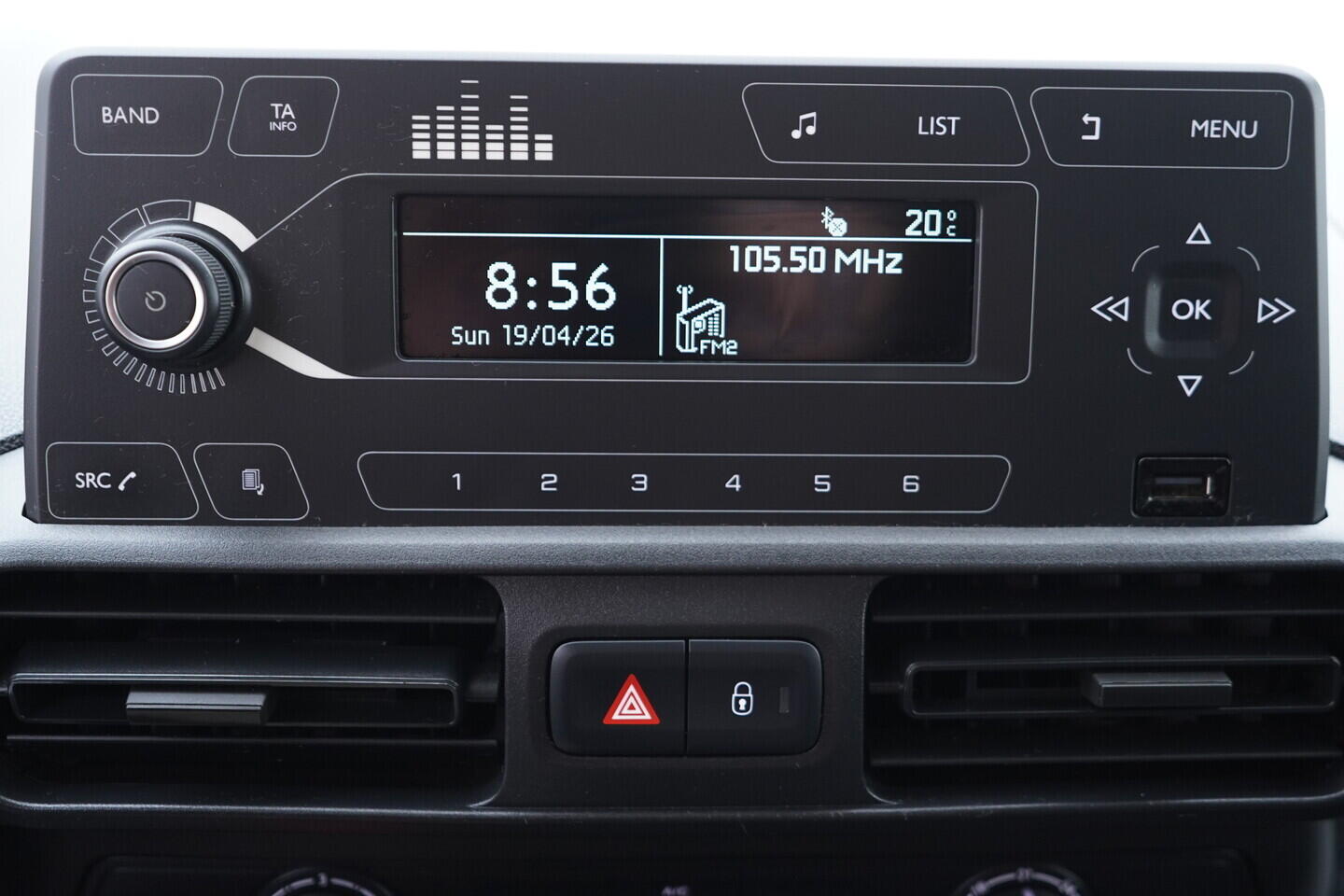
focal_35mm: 36
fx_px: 1344
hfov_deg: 53.1
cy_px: 448
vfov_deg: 36.9
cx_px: 672
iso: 640
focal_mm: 24
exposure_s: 1/40
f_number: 2.8
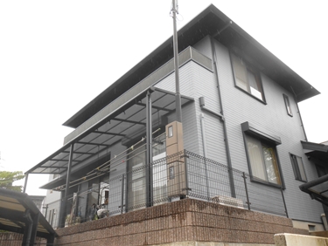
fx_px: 285
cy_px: 123
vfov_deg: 46.9
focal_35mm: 30
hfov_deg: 59.9
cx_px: 164
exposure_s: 1/125
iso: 80
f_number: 3.8
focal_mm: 5.3
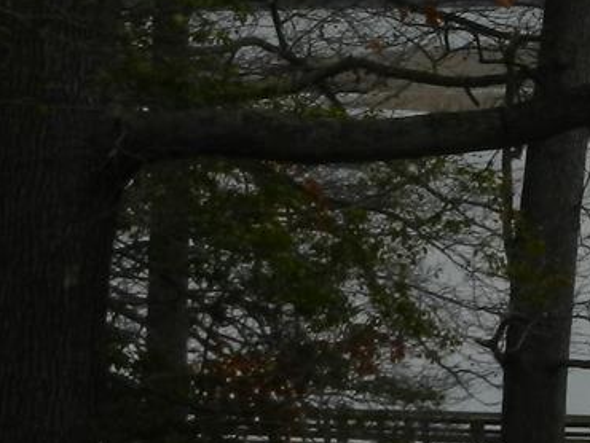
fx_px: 5662
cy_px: -19
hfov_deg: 5.9
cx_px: 1005
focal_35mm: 332
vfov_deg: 4.5
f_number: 4.5
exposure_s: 1/1250
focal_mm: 10.9
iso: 160
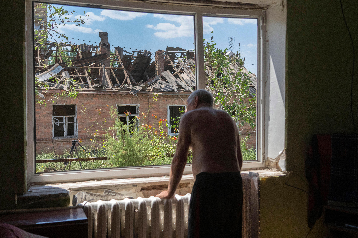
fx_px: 408
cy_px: 119
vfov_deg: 32.6
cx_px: 179
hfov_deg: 47.4
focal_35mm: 41
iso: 3200
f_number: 5
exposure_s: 1/10000
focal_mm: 41
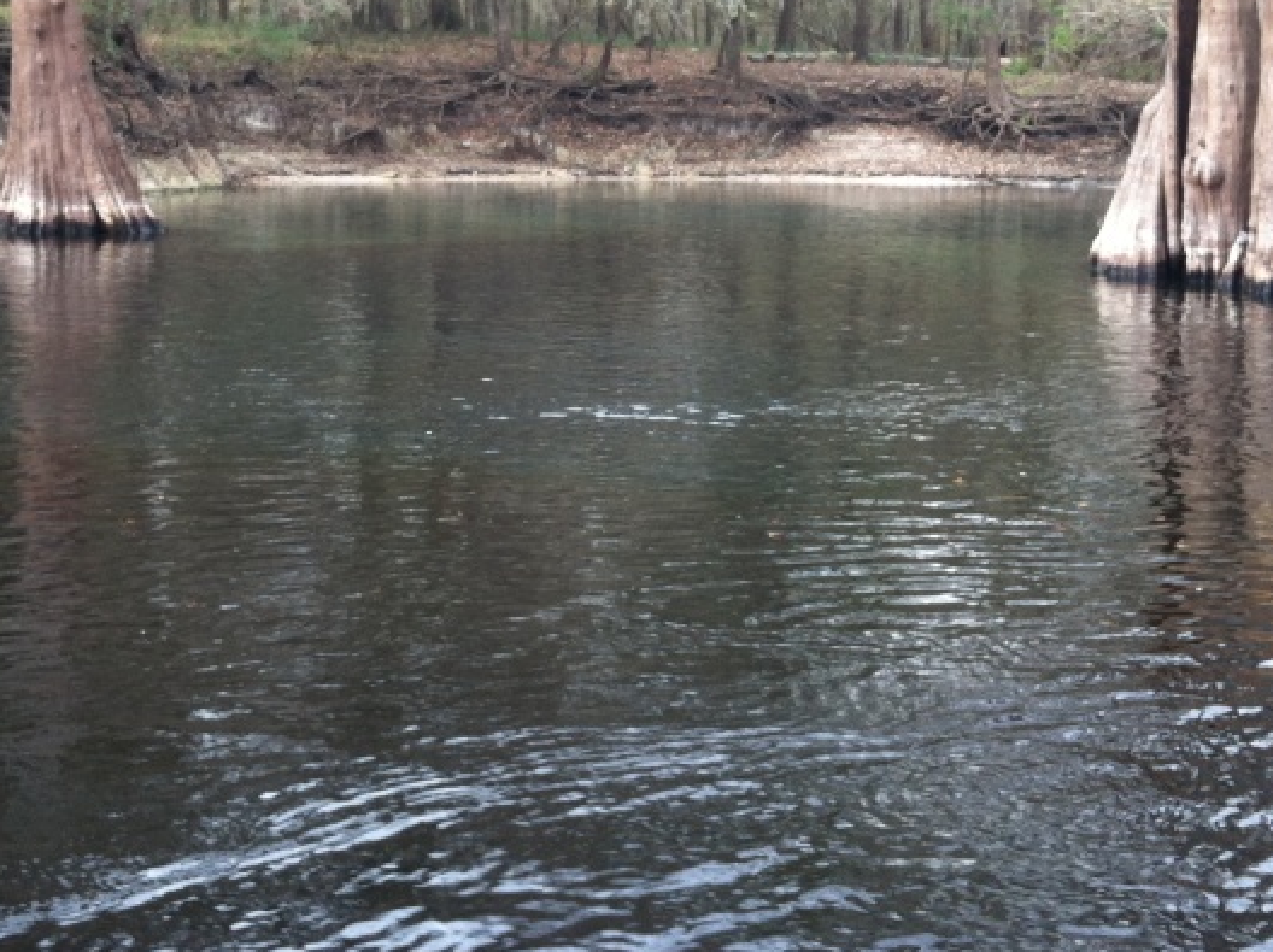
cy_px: 289
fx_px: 1947
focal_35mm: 53
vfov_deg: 27.3
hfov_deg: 36.2
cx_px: 576
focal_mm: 3.85
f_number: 2.8
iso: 80
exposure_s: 1/60
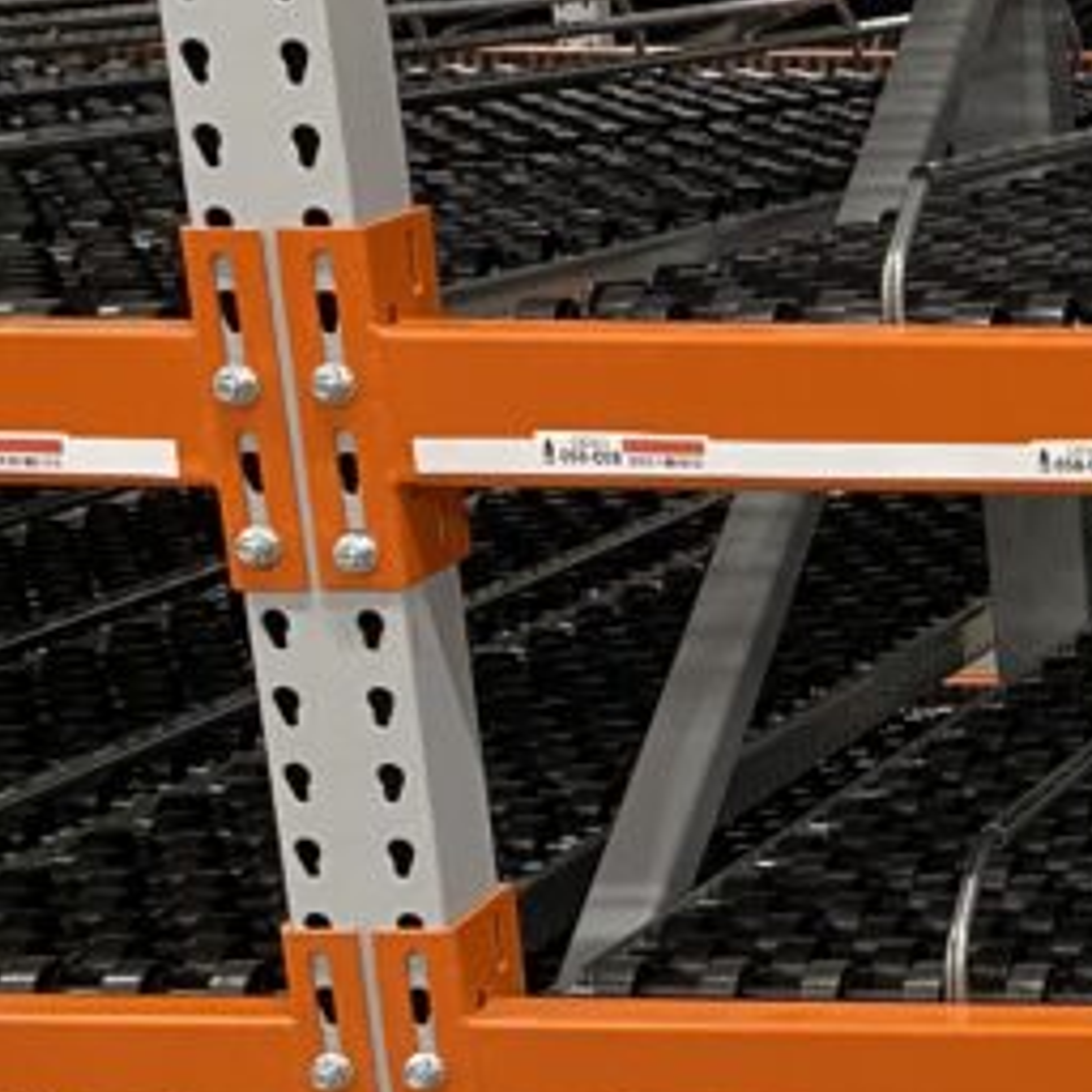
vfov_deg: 18.9
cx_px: 2107
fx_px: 3284
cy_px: 572
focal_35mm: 92
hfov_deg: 15.5
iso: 250
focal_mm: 4.25
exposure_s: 1/60
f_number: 1.8
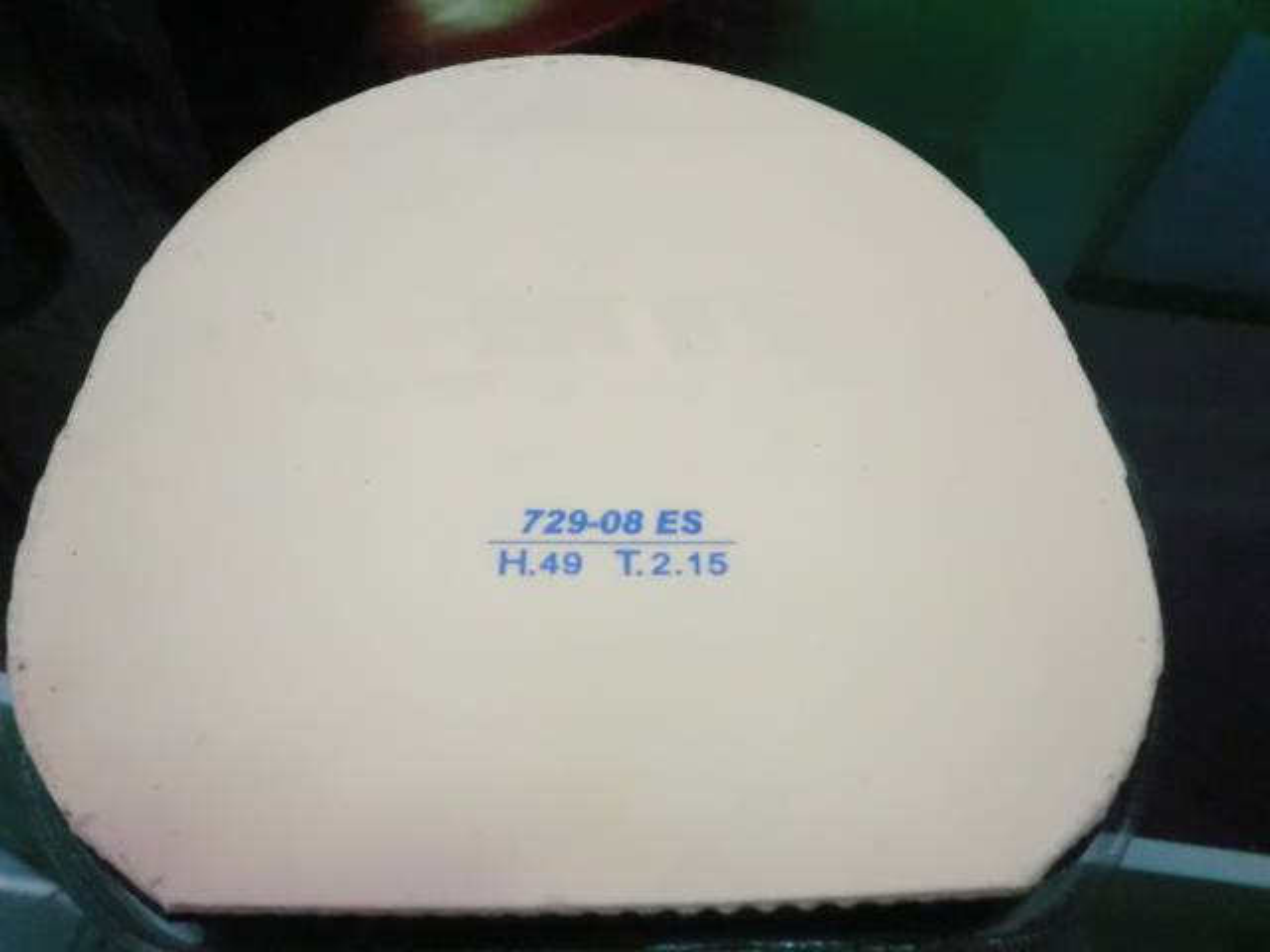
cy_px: 476
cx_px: 635
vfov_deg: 53.1
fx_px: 954
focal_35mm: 26
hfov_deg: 67.3
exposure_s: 1/30
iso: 800
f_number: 2.8
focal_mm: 4.7
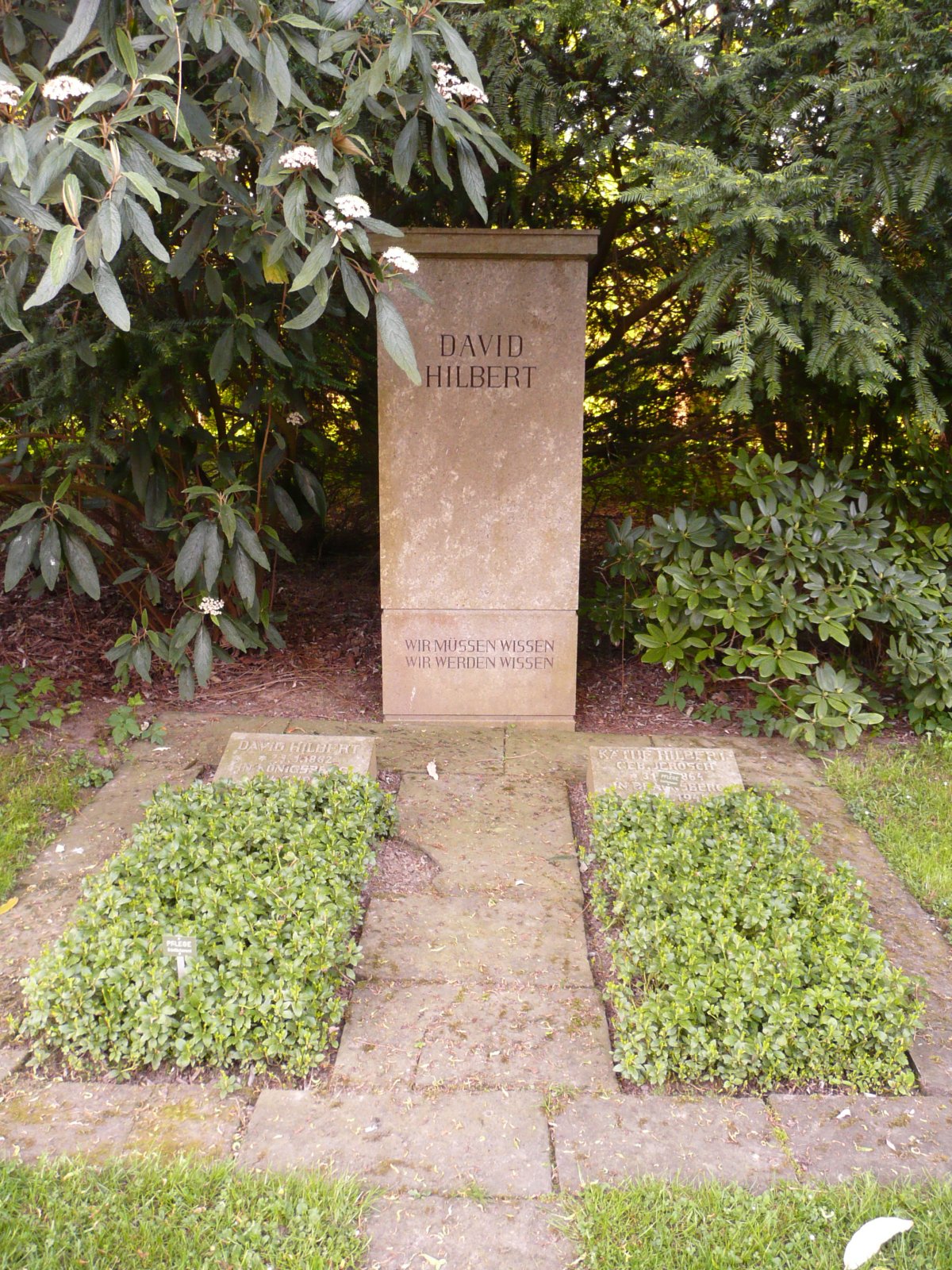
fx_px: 1027
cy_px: 635
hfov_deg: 49.7
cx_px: 476
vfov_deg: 63.4
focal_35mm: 28
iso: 200
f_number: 3.3
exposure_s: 1/13
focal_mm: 4.6
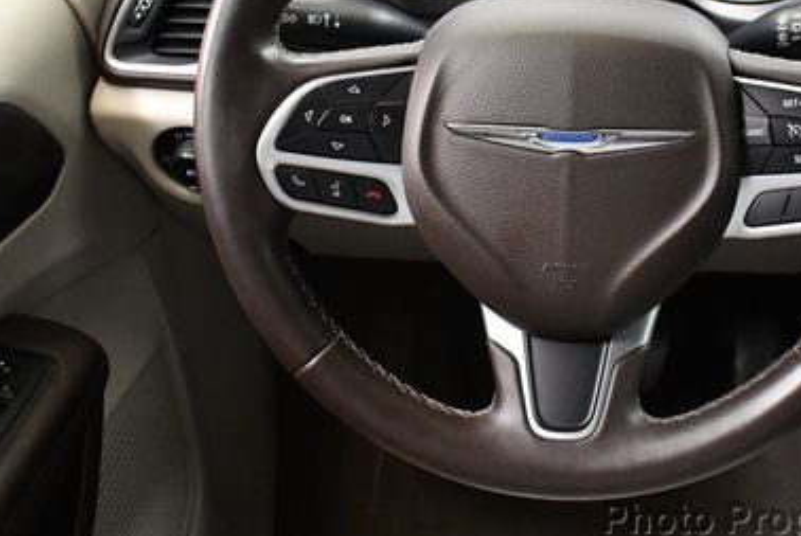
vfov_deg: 22.0
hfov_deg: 32.4
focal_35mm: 61
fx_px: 1359
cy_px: 106
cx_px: 576
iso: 3200
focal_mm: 18
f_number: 3.5
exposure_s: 1/80
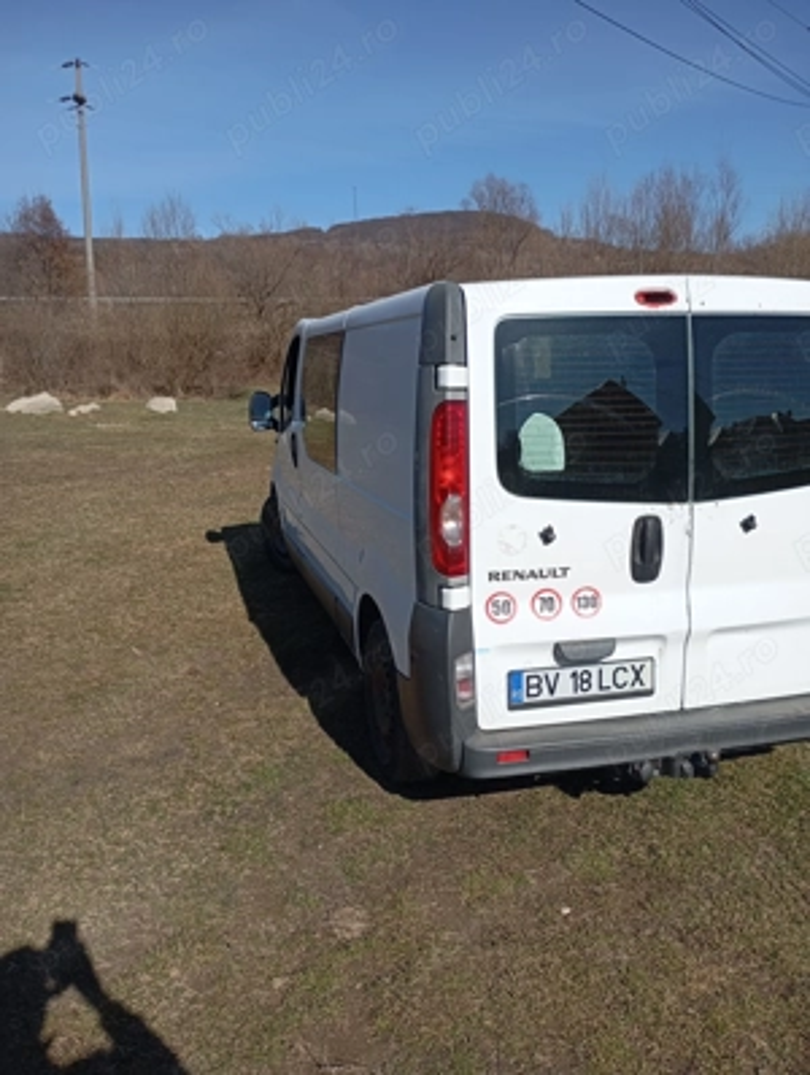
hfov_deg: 49.9
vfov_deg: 63.4
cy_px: 538
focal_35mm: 28
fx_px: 871
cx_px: 405
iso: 102
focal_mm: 4.27
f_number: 1.8
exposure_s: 1/990
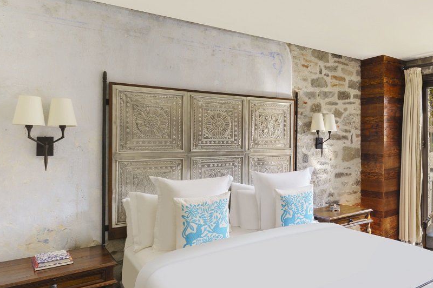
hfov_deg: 60.8
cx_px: 339
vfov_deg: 46.3
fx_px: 337
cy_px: 161
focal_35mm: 28
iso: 100
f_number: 11
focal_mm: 16
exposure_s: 1/2.5
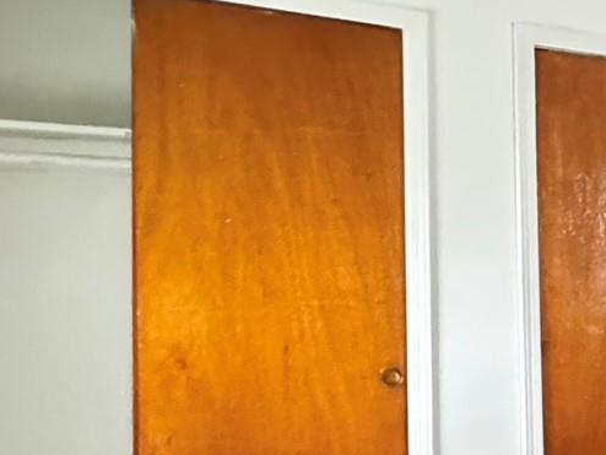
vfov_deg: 25.2
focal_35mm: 58
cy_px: 273
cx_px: 1000
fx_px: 1016
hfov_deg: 23.4
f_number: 2.2
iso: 2000
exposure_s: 1/30
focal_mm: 2.22
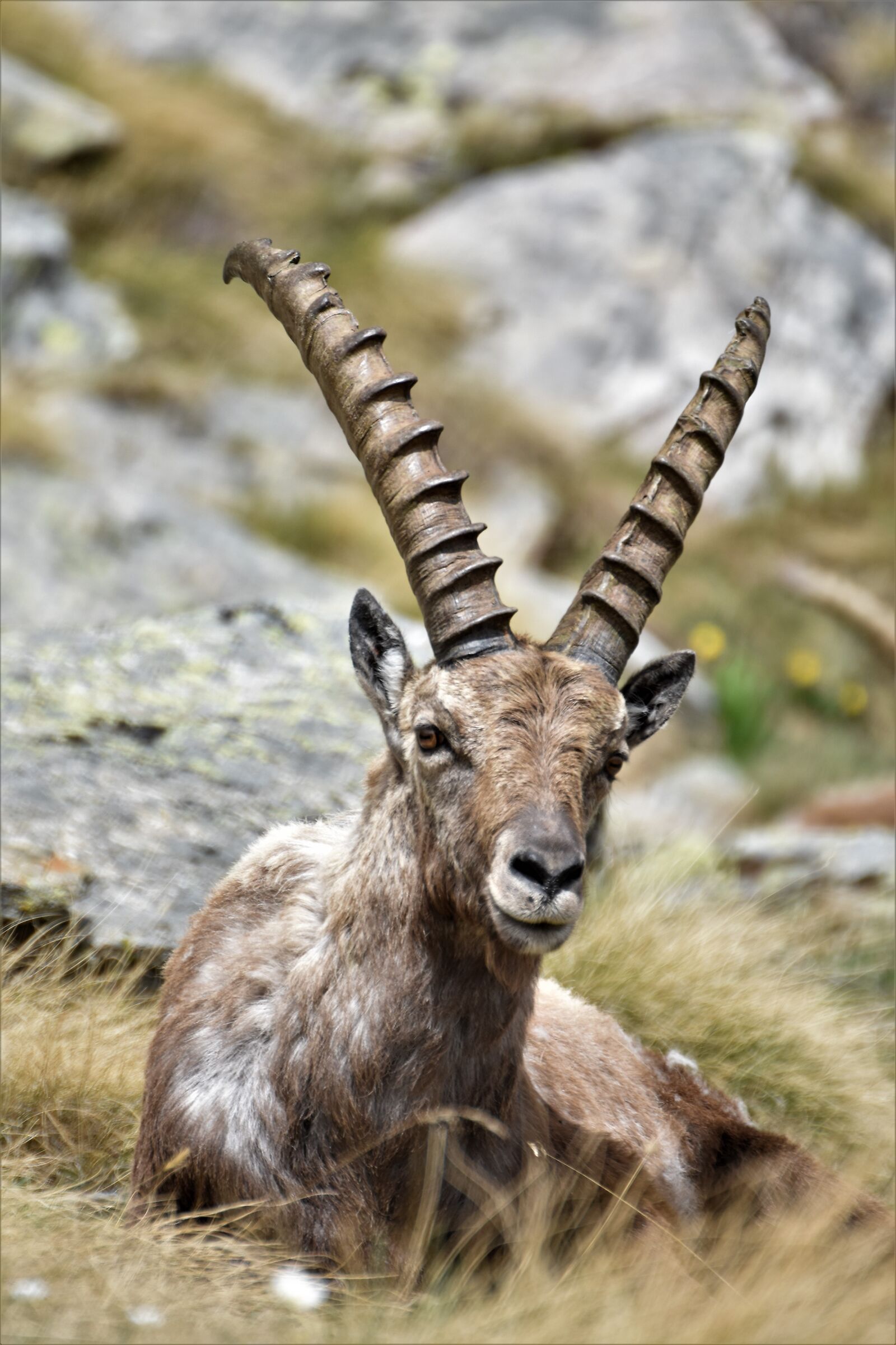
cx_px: 448
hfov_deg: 3.1
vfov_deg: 4.6
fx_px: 16799
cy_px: 672
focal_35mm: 450
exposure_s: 1/800
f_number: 5.6
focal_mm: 300
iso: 400
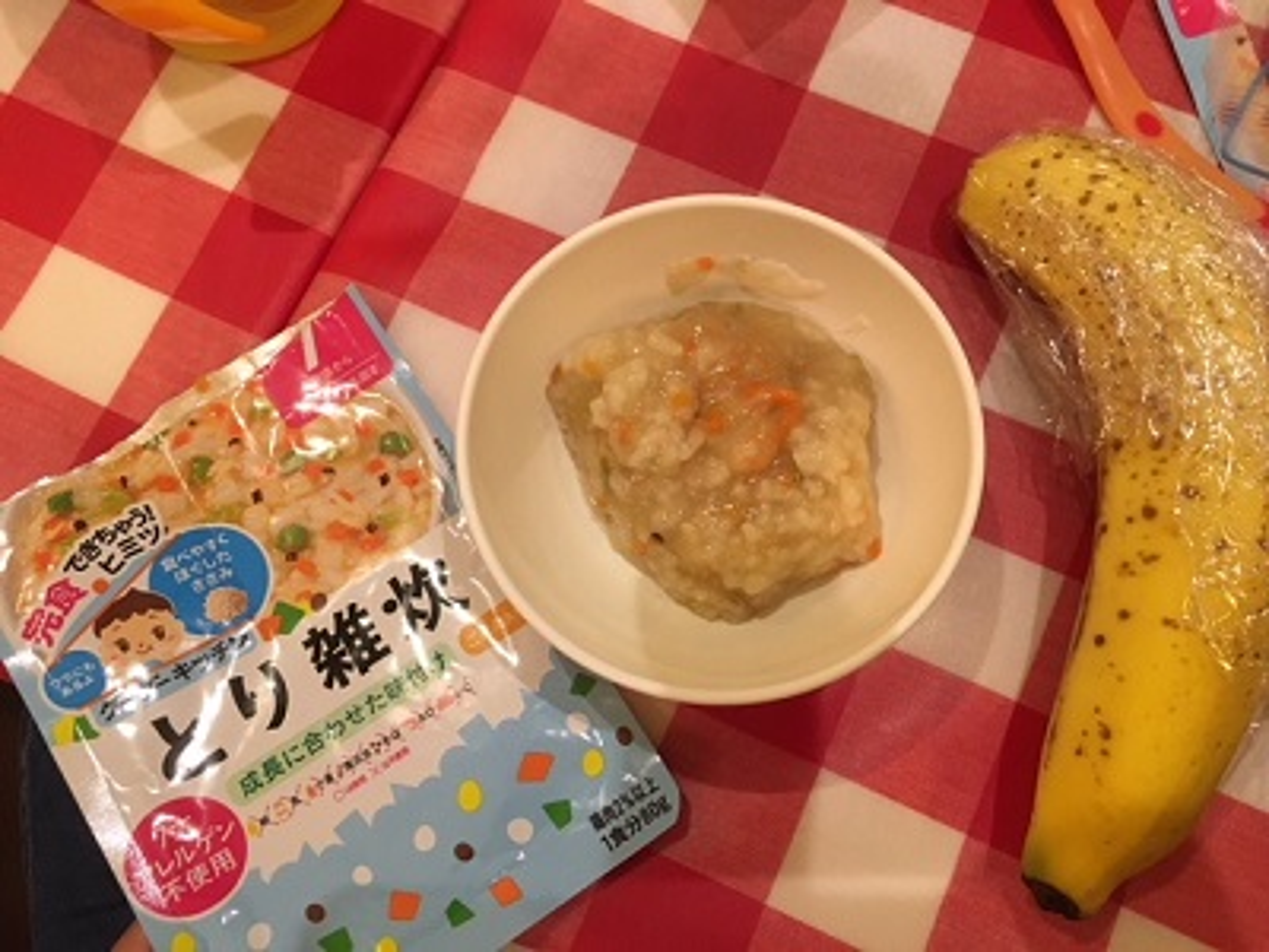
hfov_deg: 61.7
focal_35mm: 29
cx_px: 634
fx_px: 1063
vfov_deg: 48.2
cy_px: 476
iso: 160
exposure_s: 1/30
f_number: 2.2
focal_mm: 4.15
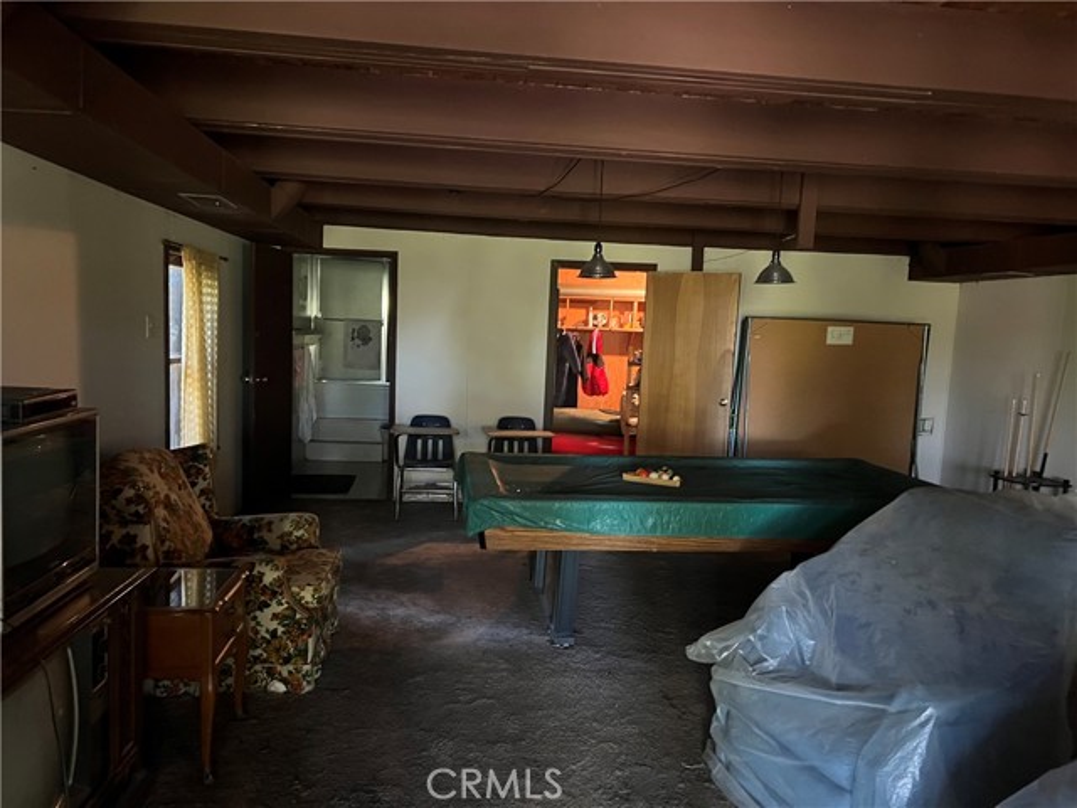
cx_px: 538
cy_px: 404
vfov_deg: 53.1
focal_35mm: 26
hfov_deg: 67.3
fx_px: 809
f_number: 1.5
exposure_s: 1/30
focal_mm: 5.7
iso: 800
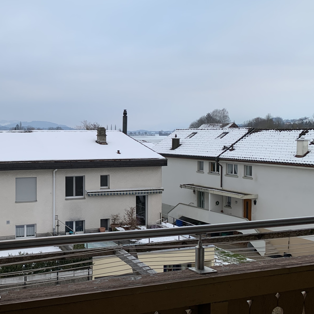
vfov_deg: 42.8
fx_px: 400
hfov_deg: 41.0
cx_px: 61
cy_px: 150
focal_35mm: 39
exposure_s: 1/122
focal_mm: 4.25
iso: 32
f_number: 1.8
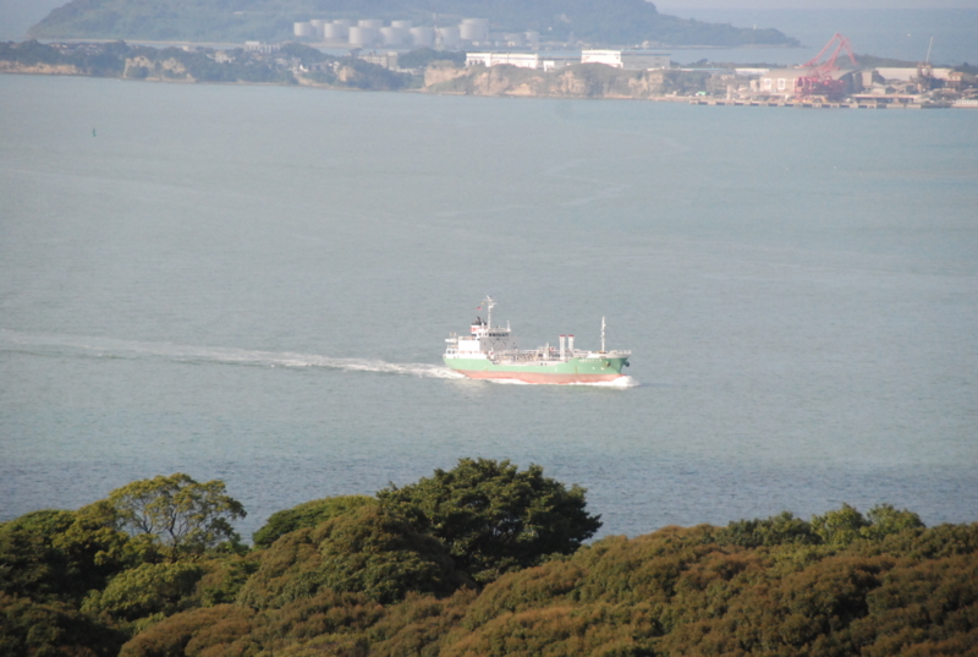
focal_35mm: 300
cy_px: 328
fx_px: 8167
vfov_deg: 4.6
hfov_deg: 6.9
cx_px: 489
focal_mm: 200
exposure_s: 1/4000
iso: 1600
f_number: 8
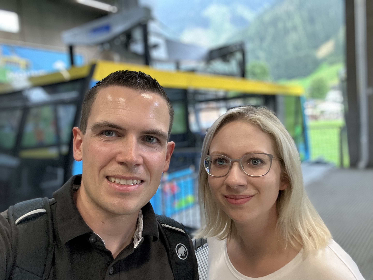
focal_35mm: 30
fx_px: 323
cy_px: 140
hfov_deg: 60.0
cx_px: 186
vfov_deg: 46.8
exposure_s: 1/60
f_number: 1.9
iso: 250
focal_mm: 2.69
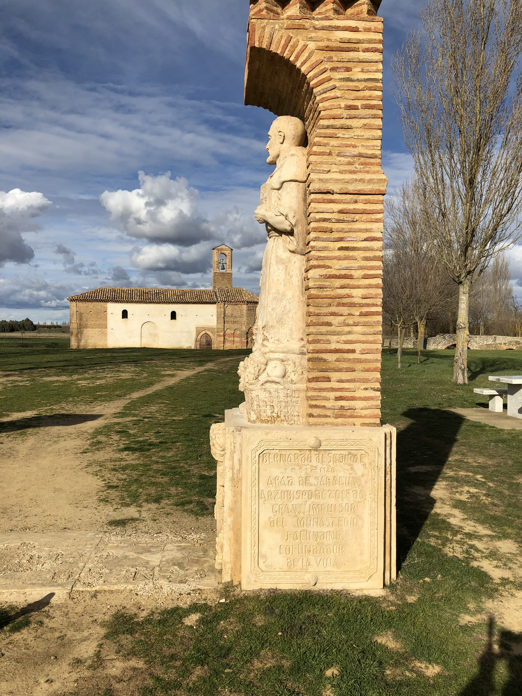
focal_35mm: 28
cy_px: 348
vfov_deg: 63.4
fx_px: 563
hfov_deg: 49.7
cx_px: 261
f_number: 1.8
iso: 20
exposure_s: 1/4000
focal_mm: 4
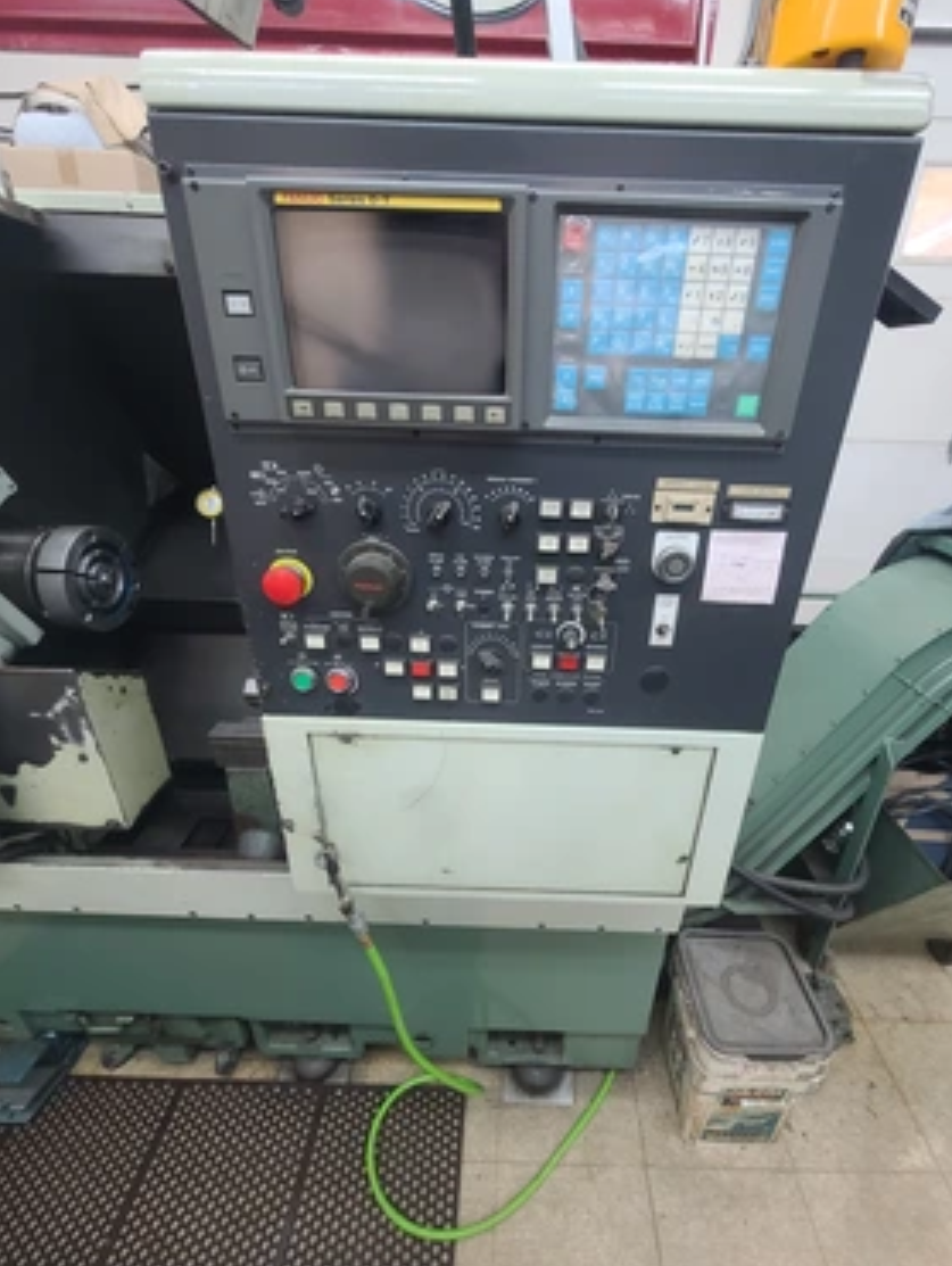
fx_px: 512
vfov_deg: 102.0
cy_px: 648
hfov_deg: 85.6
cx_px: 508
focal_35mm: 14
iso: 320
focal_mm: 2.2
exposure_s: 1/40
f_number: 2.2
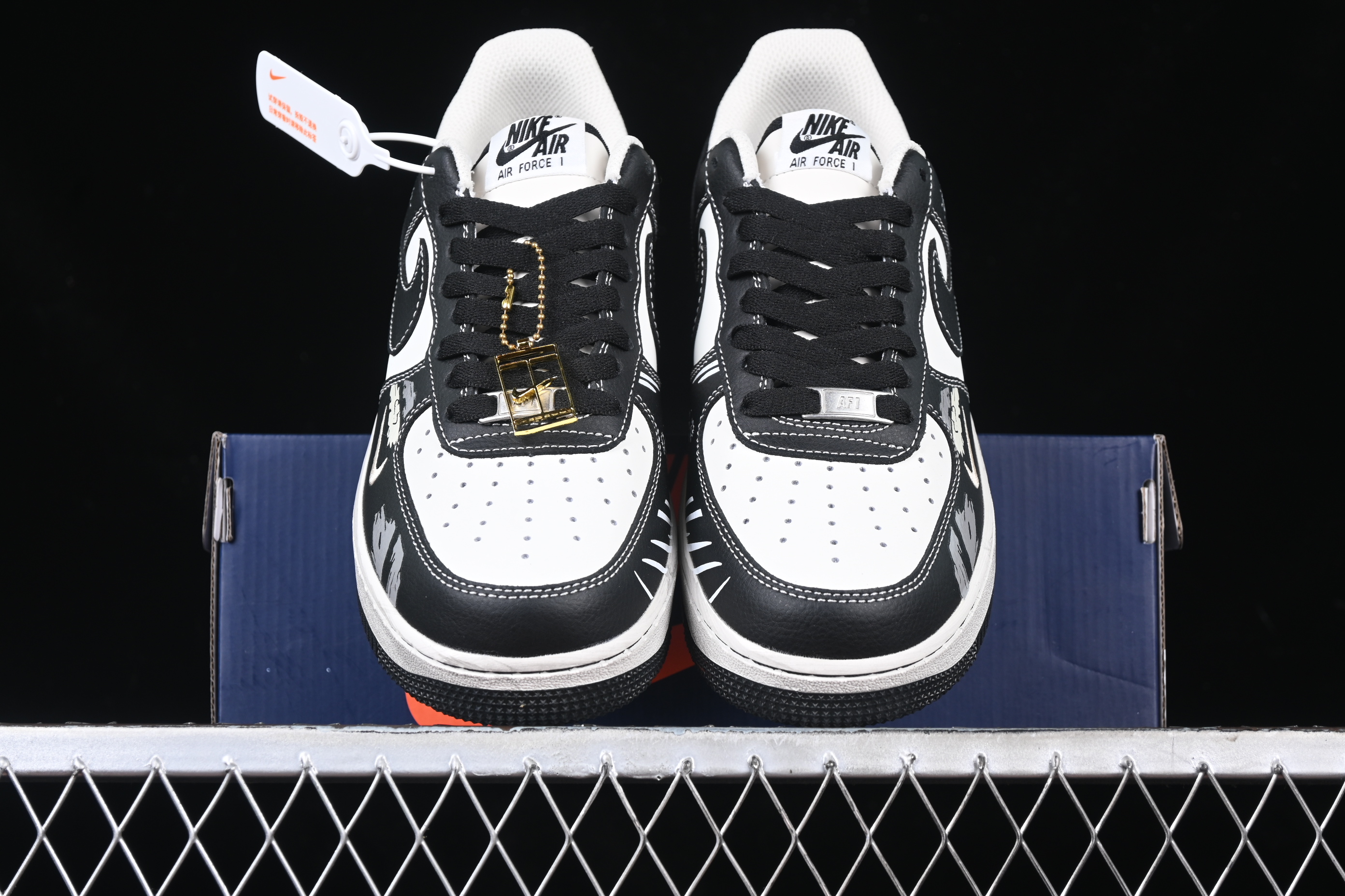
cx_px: 672
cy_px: 448
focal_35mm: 75
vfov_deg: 18.2
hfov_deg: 27.0
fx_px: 2802
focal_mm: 50
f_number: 6.3
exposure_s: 1/60
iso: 160
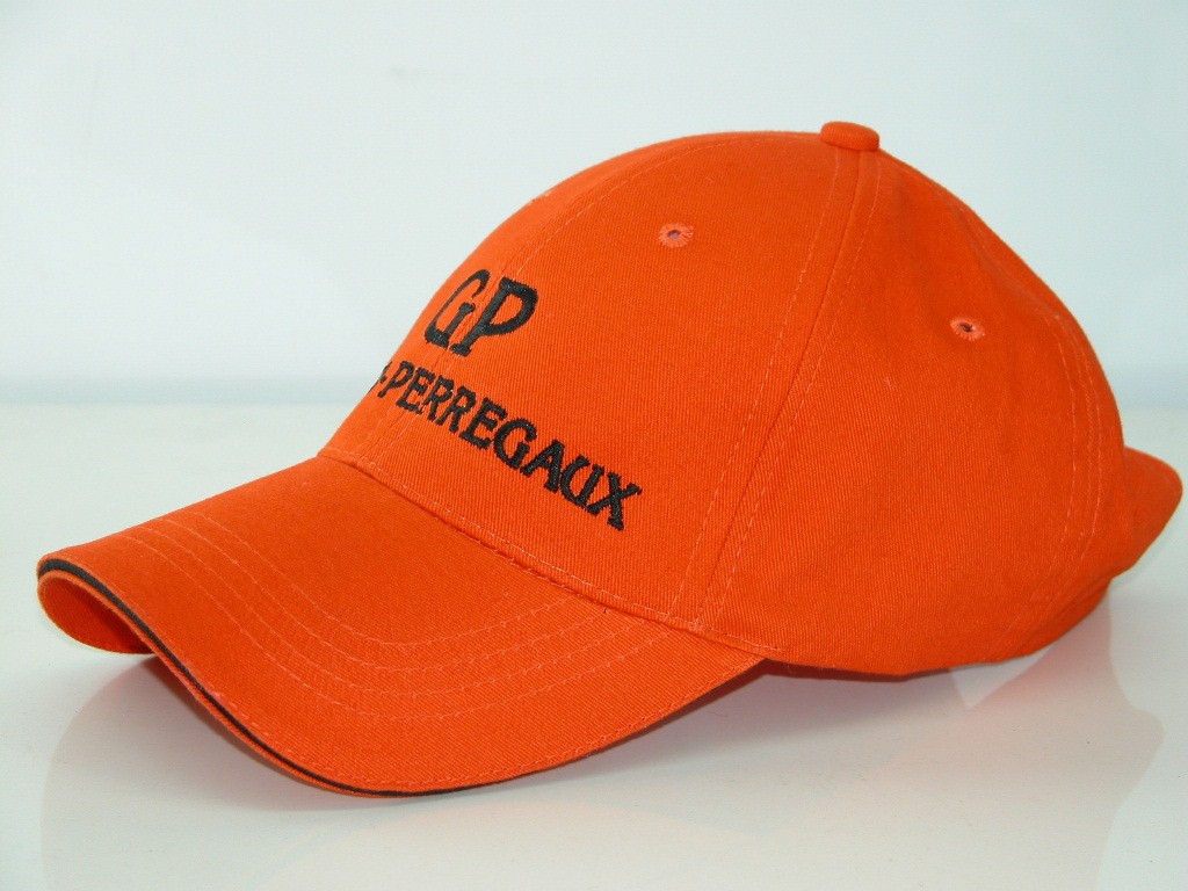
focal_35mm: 107
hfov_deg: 18.4
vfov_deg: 13.8
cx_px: 594
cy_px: 446
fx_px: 3672
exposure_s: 1/60.3
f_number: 3.7
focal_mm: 27.3
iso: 100
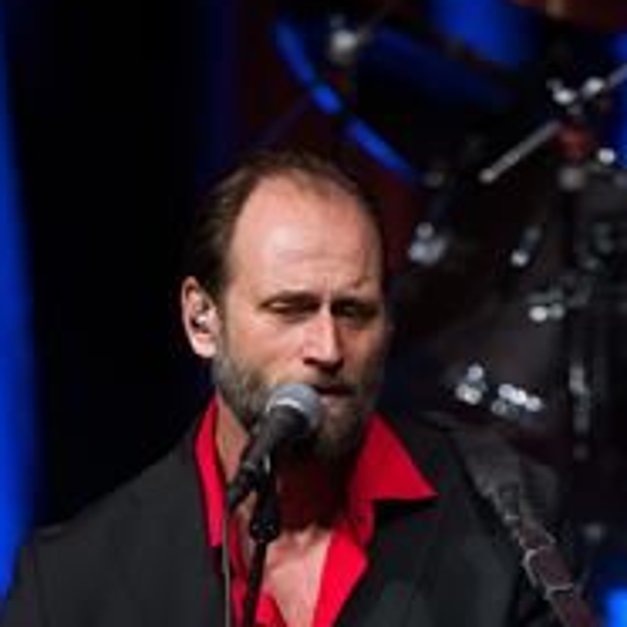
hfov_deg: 2.7
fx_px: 13484
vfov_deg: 2.7
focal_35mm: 658
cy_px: 760
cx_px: 600
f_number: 2.8
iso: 1600
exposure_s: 1/400
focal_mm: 200
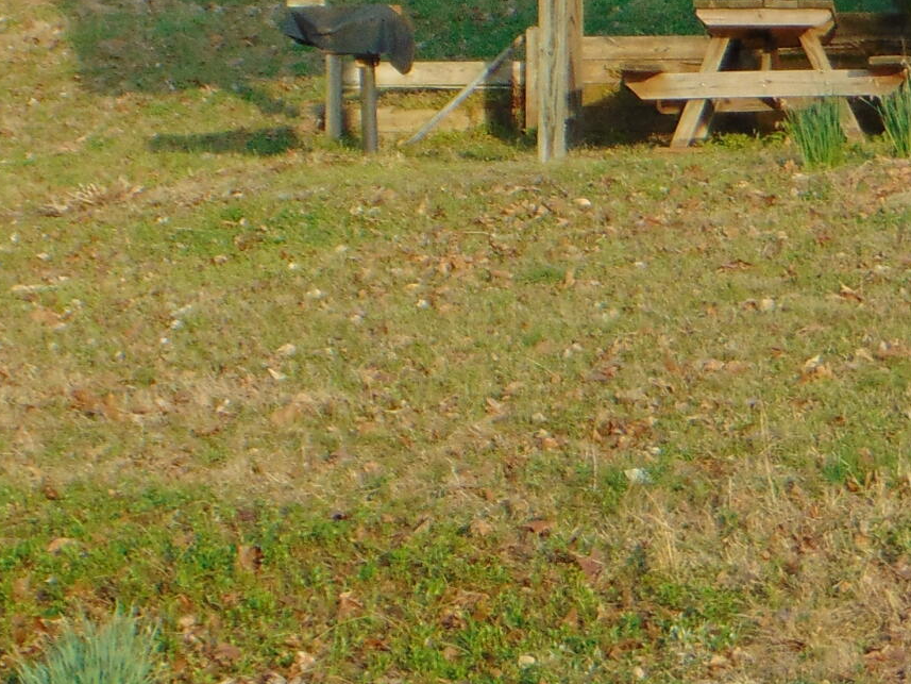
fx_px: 5527
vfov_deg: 7.1
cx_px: 444
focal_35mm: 210
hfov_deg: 9.4
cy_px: 171
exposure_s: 1/250
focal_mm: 10.8
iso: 80
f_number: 3.6
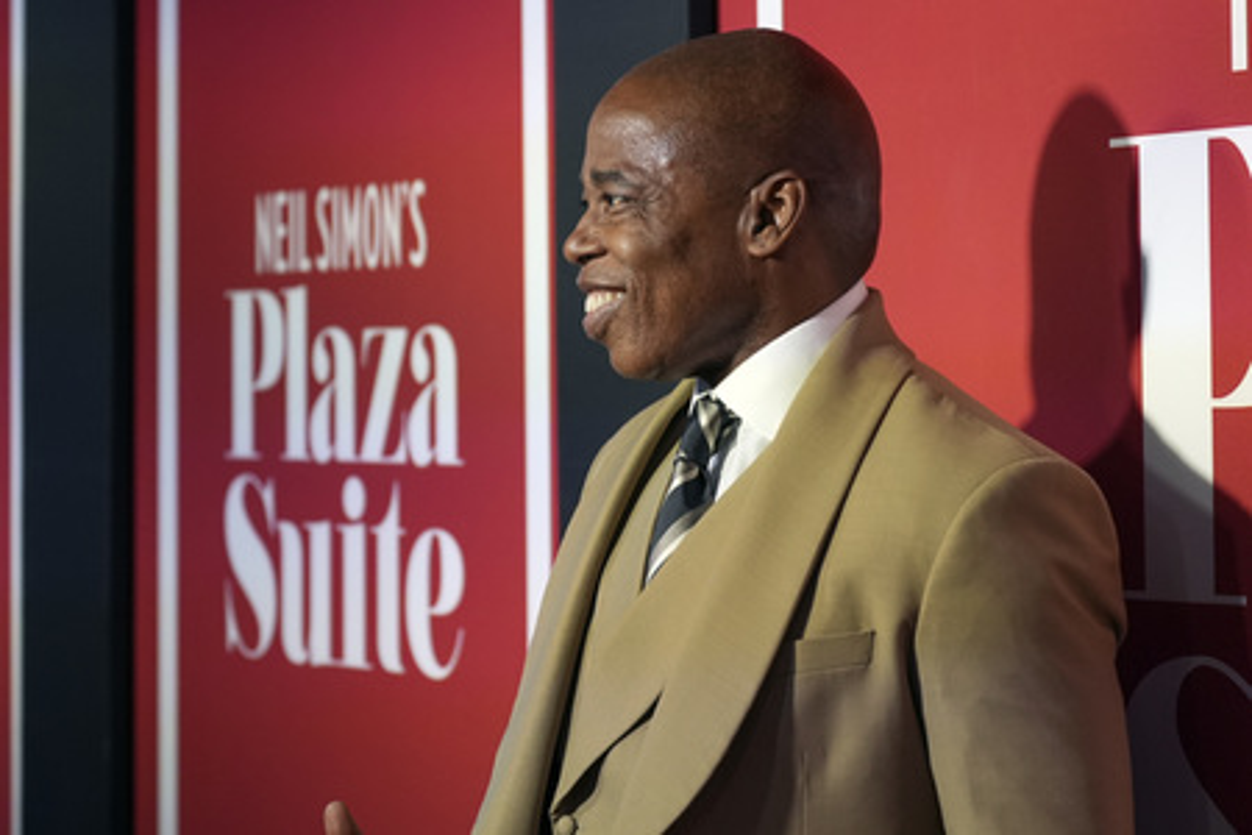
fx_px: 4834
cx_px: 626
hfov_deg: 14.8
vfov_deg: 9.9
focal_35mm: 139
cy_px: 418
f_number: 5
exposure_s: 1/400
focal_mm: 139
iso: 6400
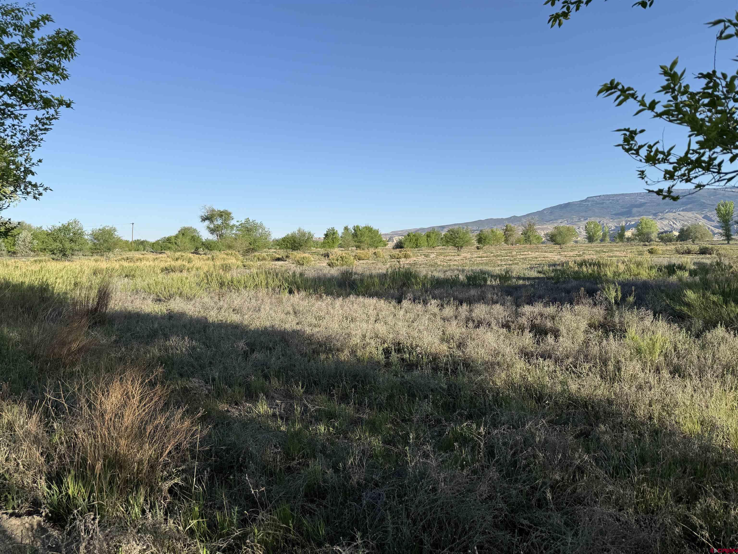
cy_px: 277
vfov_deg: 56.8
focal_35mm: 24
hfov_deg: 71.6
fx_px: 512
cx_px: 369
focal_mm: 6.76
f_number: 1.78
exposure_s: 1/3425
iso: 80
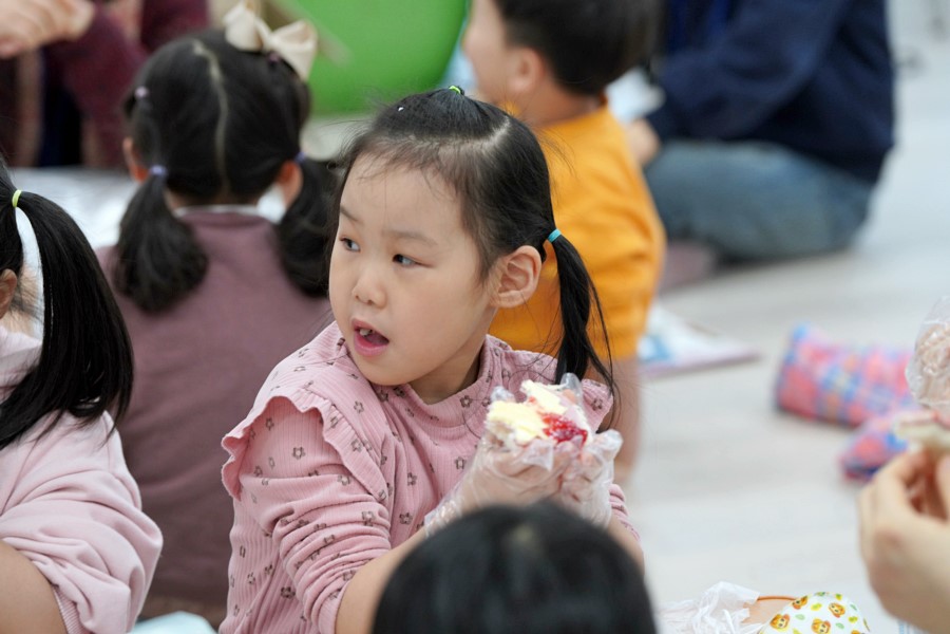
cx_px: 475
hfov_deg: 14.3
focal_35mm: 144
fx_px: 3800
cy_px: 317
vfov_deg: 9.5
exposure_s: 1/160
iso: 1600
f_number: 4
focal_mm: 144
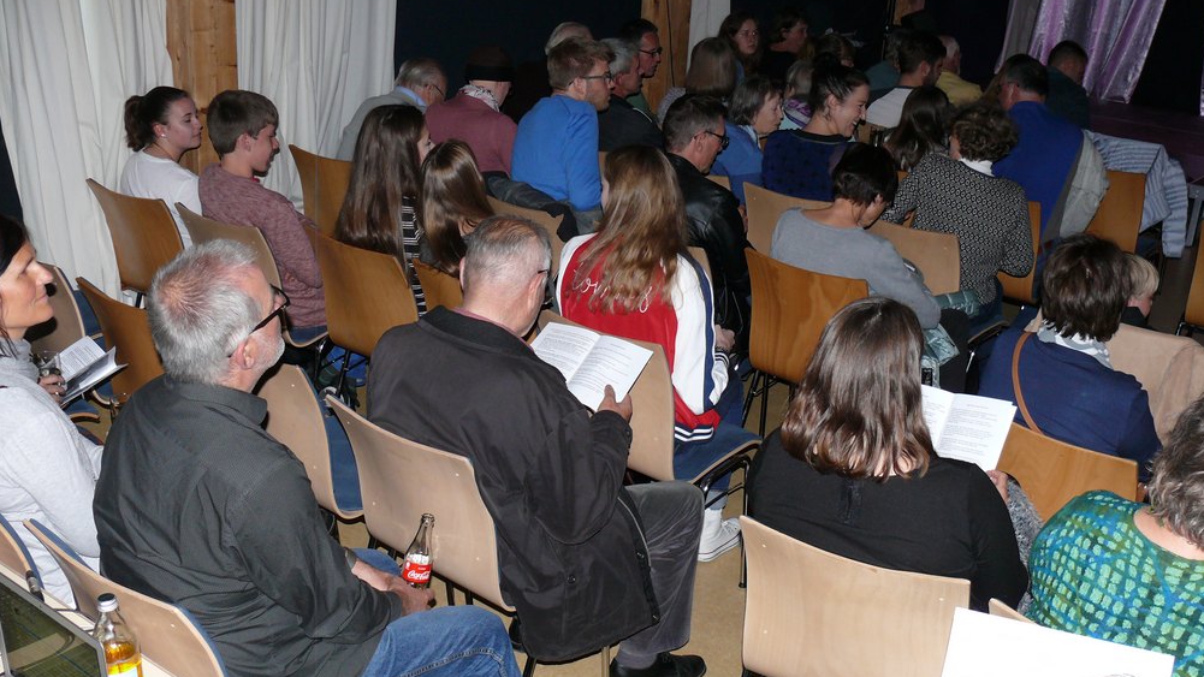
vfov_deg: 30.3
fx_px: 1245
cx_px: 613
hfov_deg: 51.6
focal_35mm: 39
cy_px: 412
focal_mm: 7.4
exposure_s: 1/30
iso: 160
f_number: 2.8
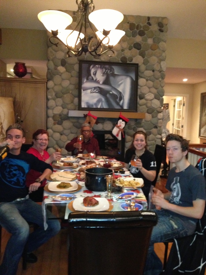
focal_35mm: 33
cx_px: 103
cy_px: 138
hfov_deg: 42.9
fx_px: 262
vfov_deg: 55.4
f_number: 2.4
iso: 800
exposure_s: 1/16
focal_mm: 4.13
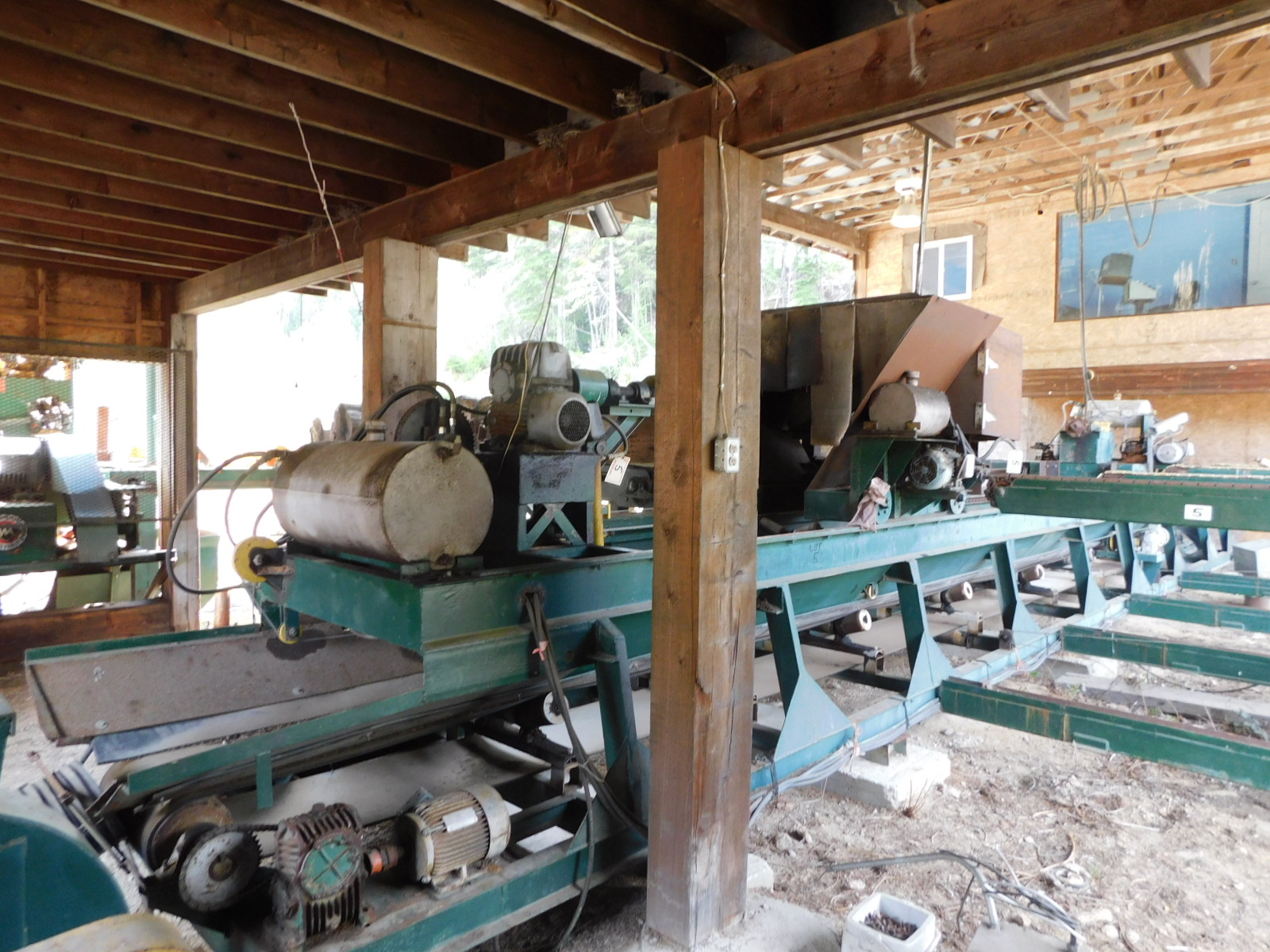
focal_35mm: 23
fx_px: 844
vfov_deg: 58.9
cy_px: 476
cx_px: 635
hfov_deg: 73.9
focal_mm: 4
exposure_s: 1/30
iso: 220
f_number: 3
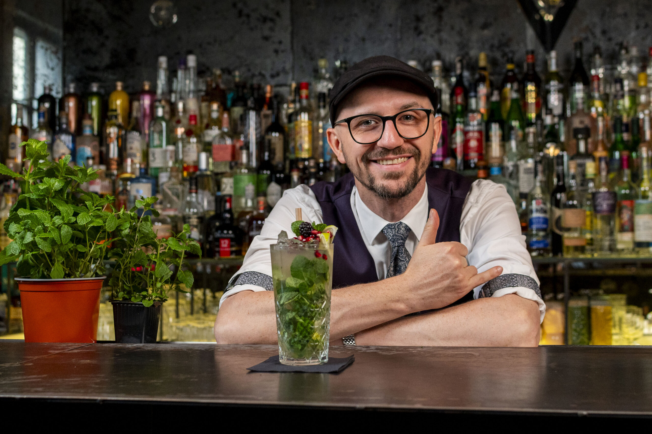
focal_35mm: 52
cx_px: 326
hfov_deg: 38.2
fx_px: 942
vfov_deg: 26.0
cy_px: 217
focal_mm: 35
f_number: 3.5
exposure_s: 1/400
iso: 1600
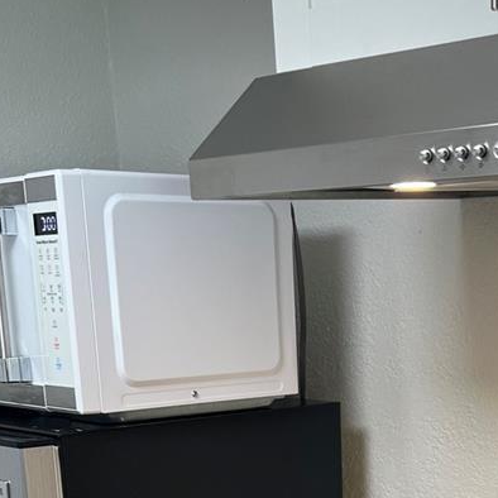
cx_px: 375
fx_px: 1139
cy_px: 609
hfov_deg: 24.4
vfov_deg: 22.6
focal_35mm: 70
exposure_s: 1/120
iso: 80
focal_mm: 5.7
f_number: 1.5
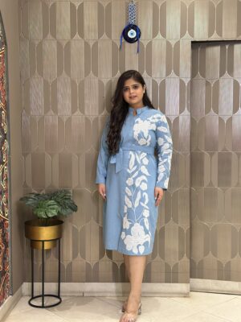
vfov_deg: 39.7
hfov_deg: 30.3
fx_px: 446
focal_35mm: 48
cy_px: 161
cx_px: 120
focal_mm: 6.86
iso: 125
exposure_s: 1/50
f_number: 1.78
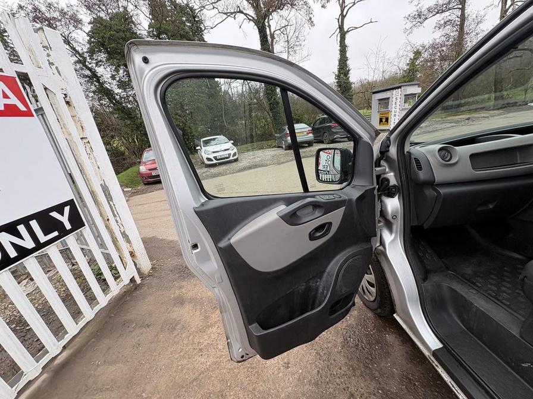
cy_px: 200
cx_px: 266
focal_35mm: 14
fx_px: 216
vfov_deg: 85.7
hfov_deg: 102.1
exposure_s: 1/127
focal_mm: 2.22
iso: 50
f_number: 2.2
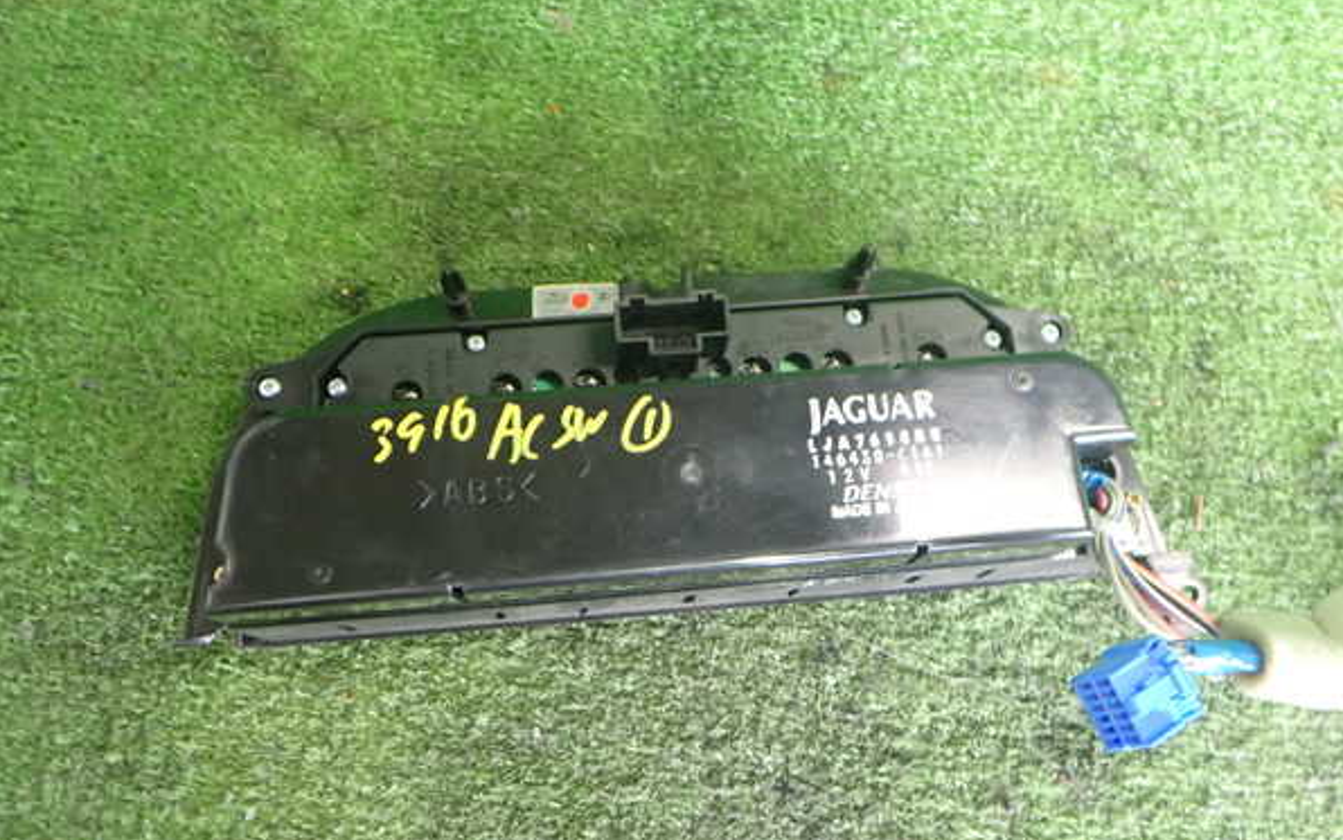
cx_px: 672
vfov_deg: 39.5
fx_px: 1172
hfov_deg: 59.6
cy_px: 408
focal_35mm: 32
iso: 400
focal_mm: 5.4
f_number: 2.3
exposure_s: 1/30
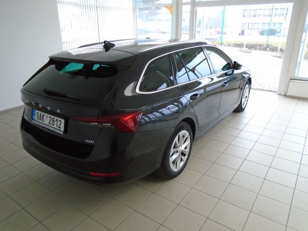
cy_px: 116
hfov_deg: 67.3
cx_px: 154
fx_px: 231
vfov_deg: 53.1
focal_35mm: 26
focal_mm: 4.6
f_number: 3.2
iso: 400
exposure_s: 1/15
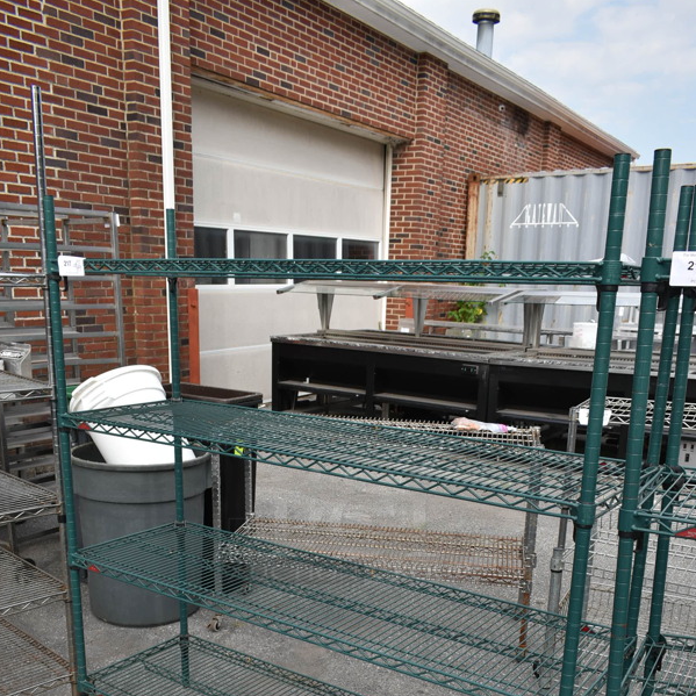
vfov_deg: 45.6
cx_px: 351
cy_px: 523
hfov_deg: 47.2
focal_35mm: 35
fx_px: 796
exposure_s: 1/250
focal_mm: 18
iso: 100
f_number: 6.3
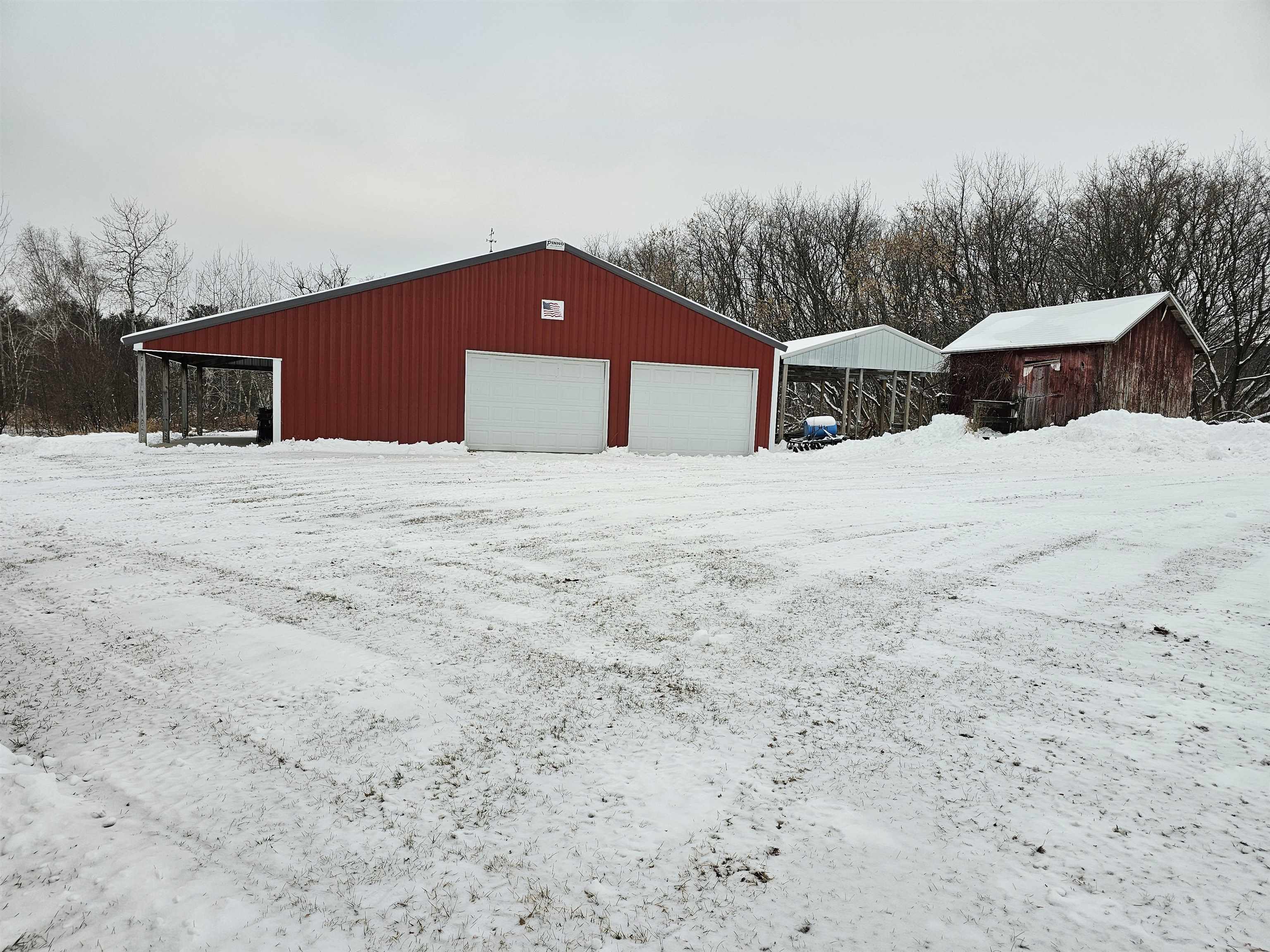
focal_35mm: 23
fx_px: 844
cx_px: 635
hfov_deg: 73.9
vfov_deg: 58.9
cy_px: 476
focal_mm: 6.3
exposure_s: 1/120
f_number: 1.7
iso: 40
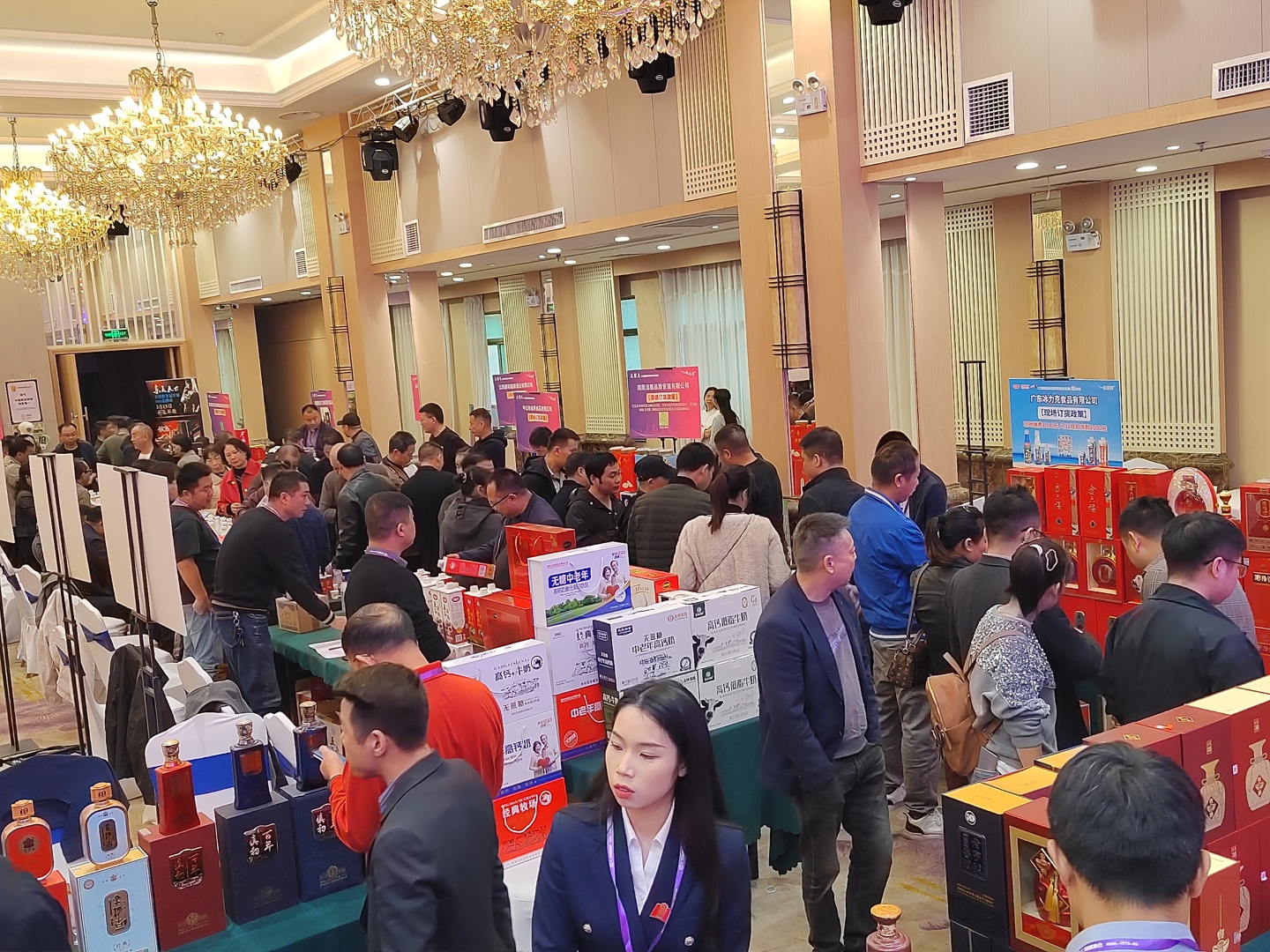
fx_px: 1247
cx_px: 635
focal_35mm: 34
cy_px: 476
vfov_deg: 41.8
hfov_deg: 54.0
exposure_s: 1/60
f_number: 1.9
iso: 766
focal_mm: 5.52
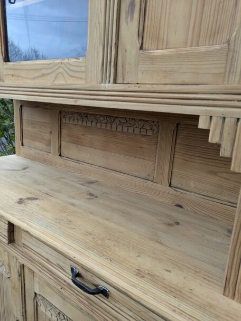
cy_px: 160
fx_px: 232
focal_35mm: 25
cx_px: 120
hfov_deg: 54.9
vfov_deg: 69.4
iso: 75
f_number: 1.89
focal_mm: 5.43
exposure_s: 1/100
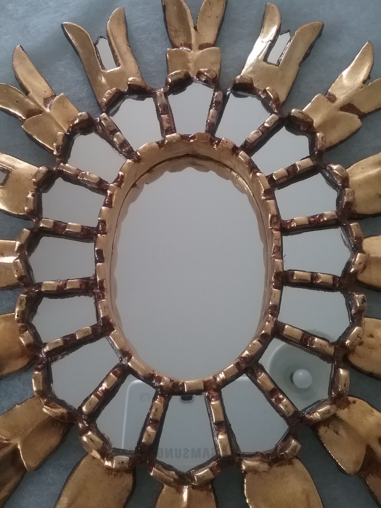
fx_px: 455
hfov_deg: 45.4
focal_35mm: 31
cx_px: 190
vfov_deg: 58.4
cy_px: 254
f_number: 2.2
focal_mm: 3.3
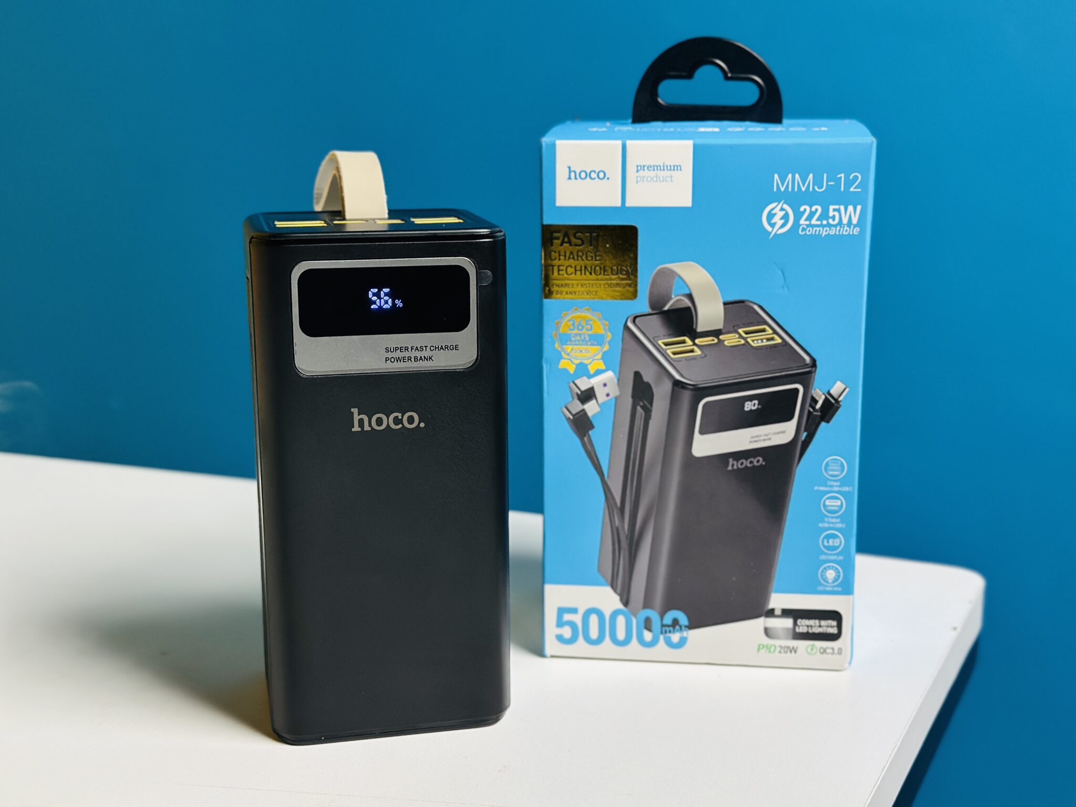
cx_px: 538
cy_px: 404
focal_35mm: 48
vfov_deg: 30.3
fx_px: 1492
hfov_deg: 39.7
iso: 320
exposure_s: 1/50
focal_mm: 6.86
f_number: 1.78
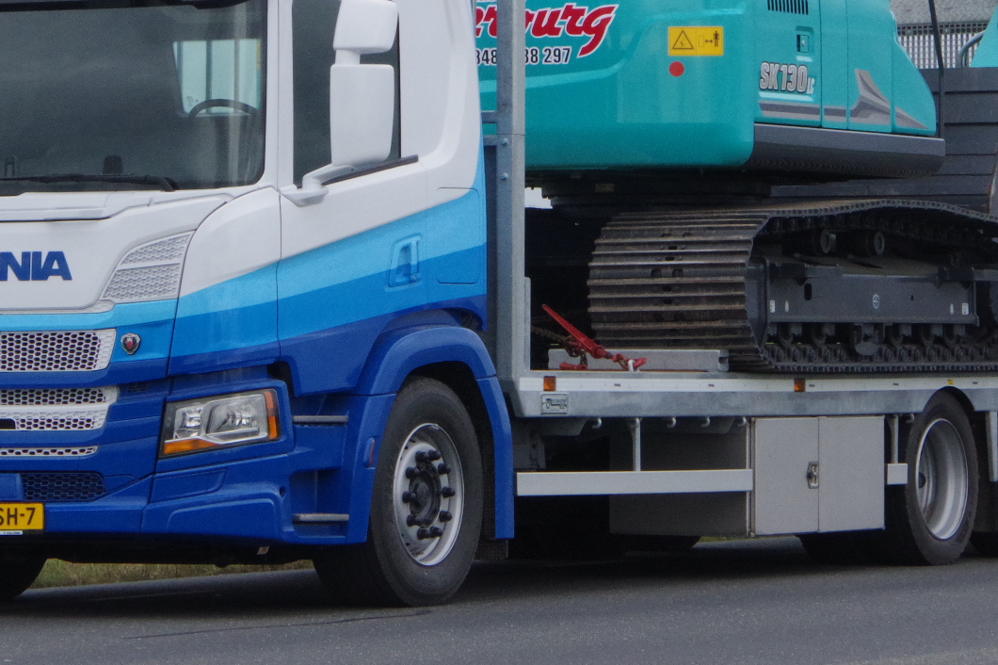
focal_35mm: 212
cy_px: 181
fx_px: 5875
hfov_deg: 9.7
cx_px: 475
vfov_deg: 6.5
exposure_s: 1/125
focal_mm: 78
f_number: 22
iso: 1600
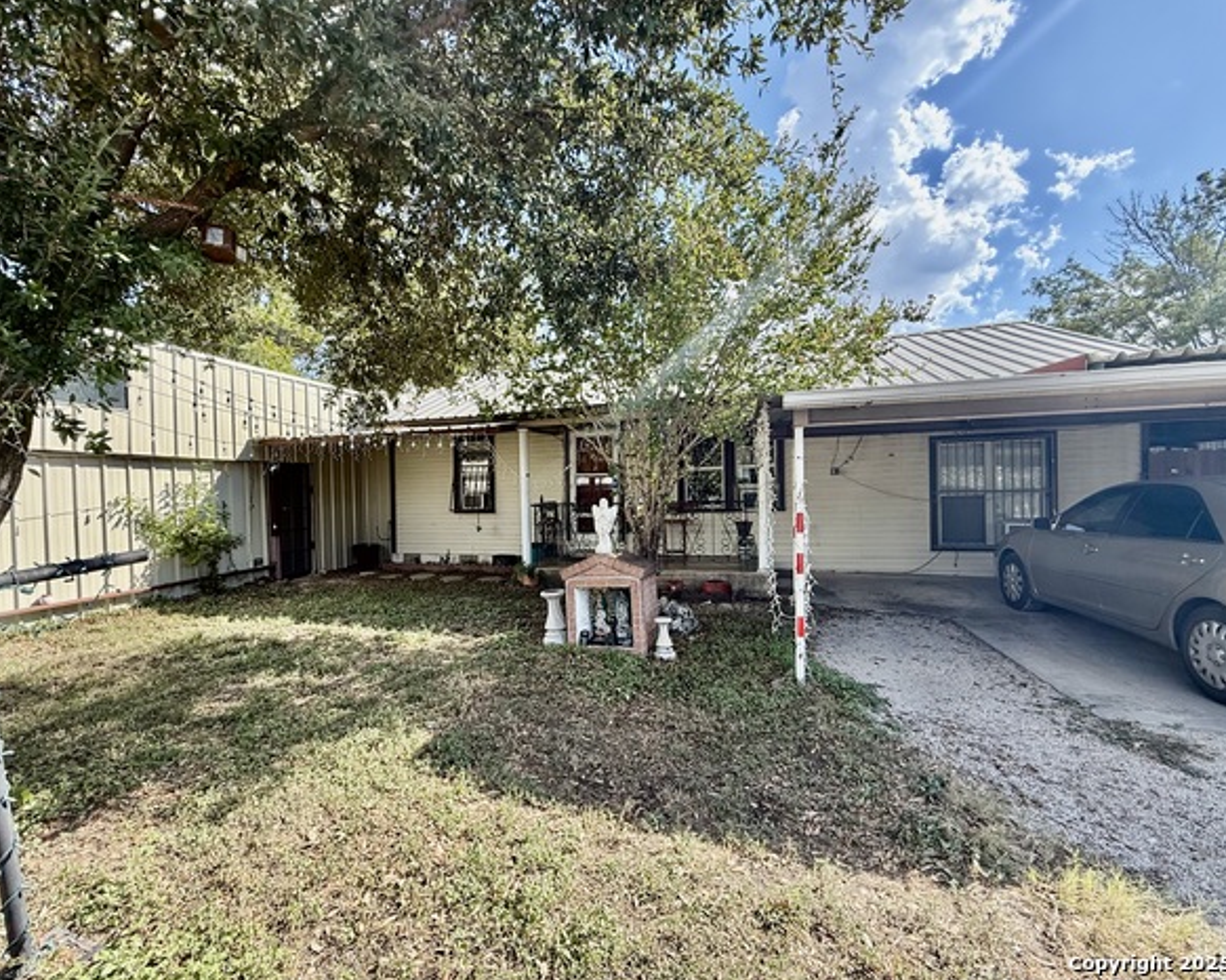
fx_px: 544
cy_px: 496
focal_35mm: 15
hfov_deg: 96.6
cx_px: 564
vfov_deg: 84.0
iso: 64
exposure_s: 1/518
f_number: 2.2
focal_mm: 2.22
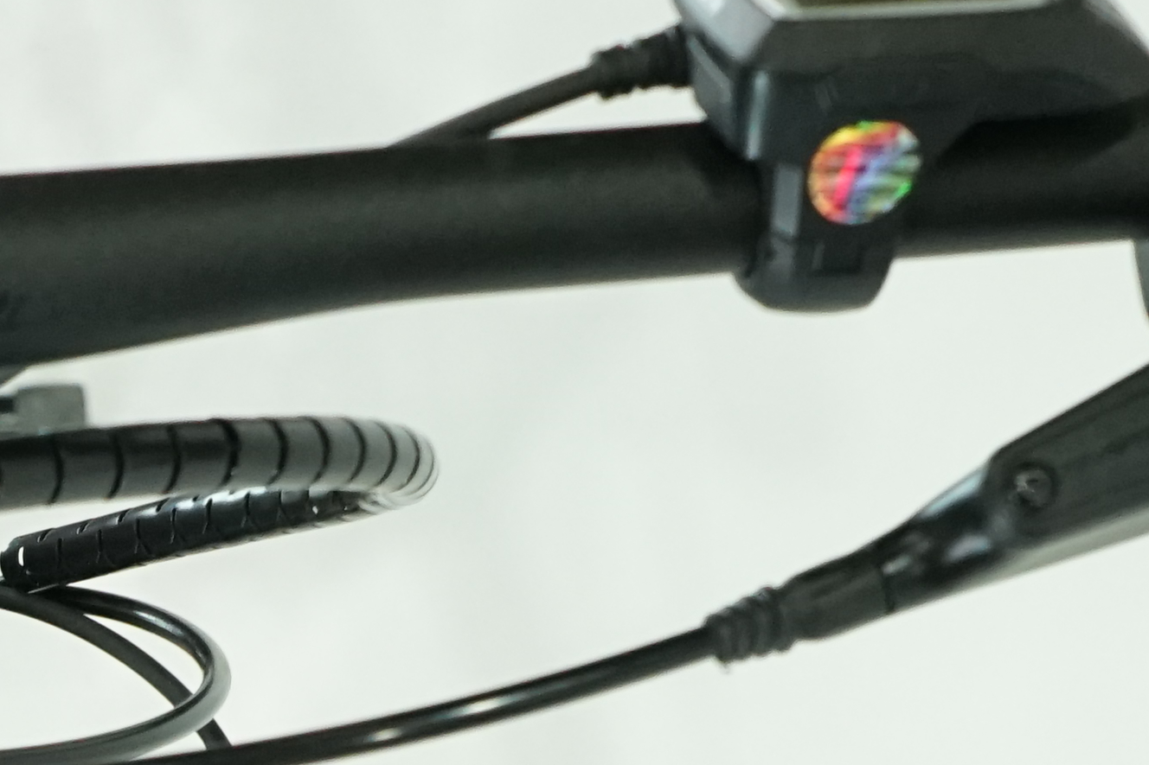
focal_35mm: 131
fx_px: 4180
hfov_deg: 15.1
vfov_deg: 9.8
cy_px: 1477
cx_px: -268
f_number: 5.6
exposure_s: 1/200
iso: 2500
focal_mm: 29
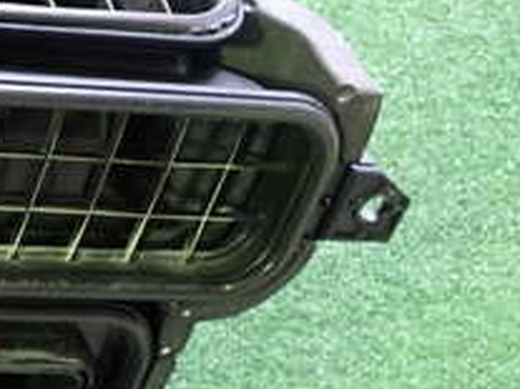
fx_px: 1306
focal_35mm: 87
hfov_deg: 20.5
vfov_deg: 16.9
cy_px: 141
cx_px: -166
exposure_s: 1/25
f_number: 2.3
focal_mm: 5.4
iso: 800
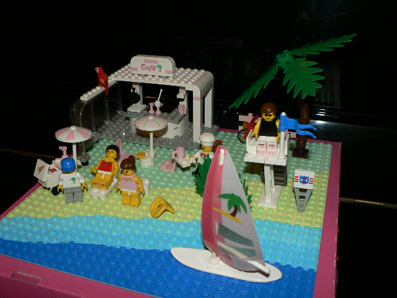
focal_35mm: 36
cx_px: 198
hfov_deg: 51.4
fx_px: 413
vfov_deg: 39.7
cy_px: 149
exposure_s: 1/60
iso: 100
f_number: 2.8
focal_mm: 6
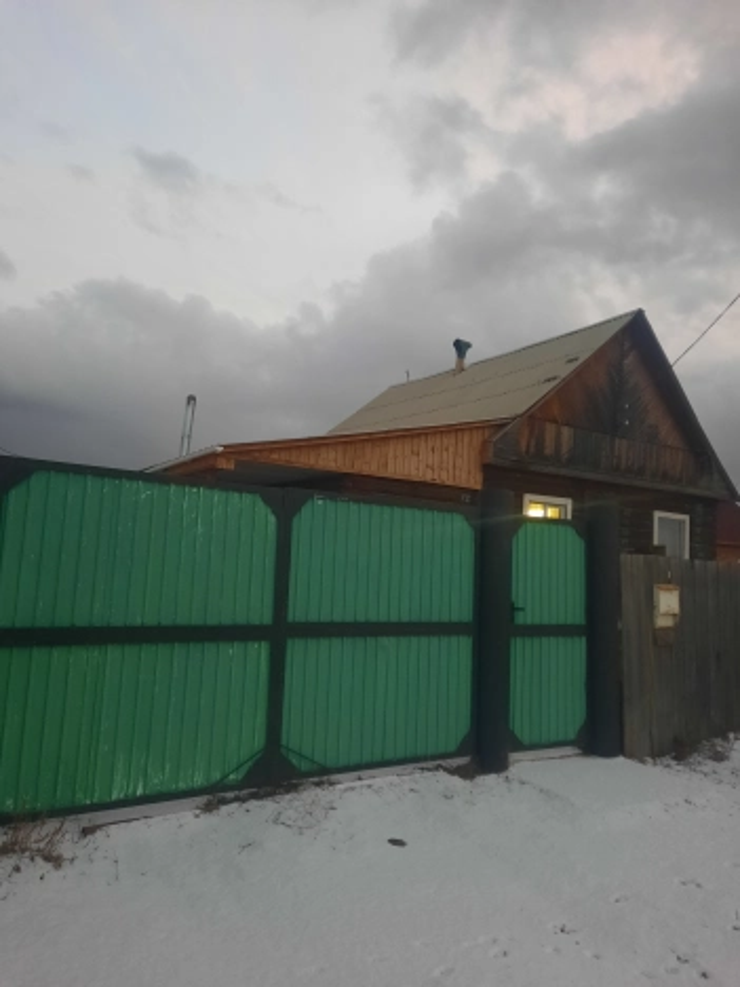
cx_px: 370
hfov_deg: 54.9
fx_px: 713
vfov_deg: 69.4
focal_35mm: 25
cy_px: 494
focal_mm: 4.6
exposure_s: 1/25
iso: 400
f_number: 2
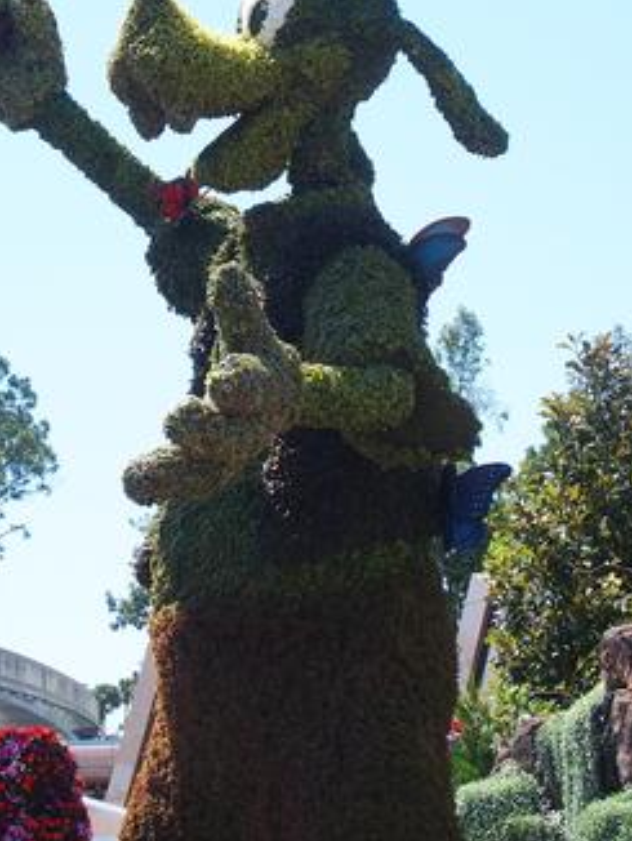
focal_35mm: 94
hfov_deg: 15.7
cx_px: 263
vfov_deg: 20.8
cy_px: 268
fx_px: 2285
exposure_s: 1/800
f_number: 3.5
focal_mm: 14.5
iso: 100
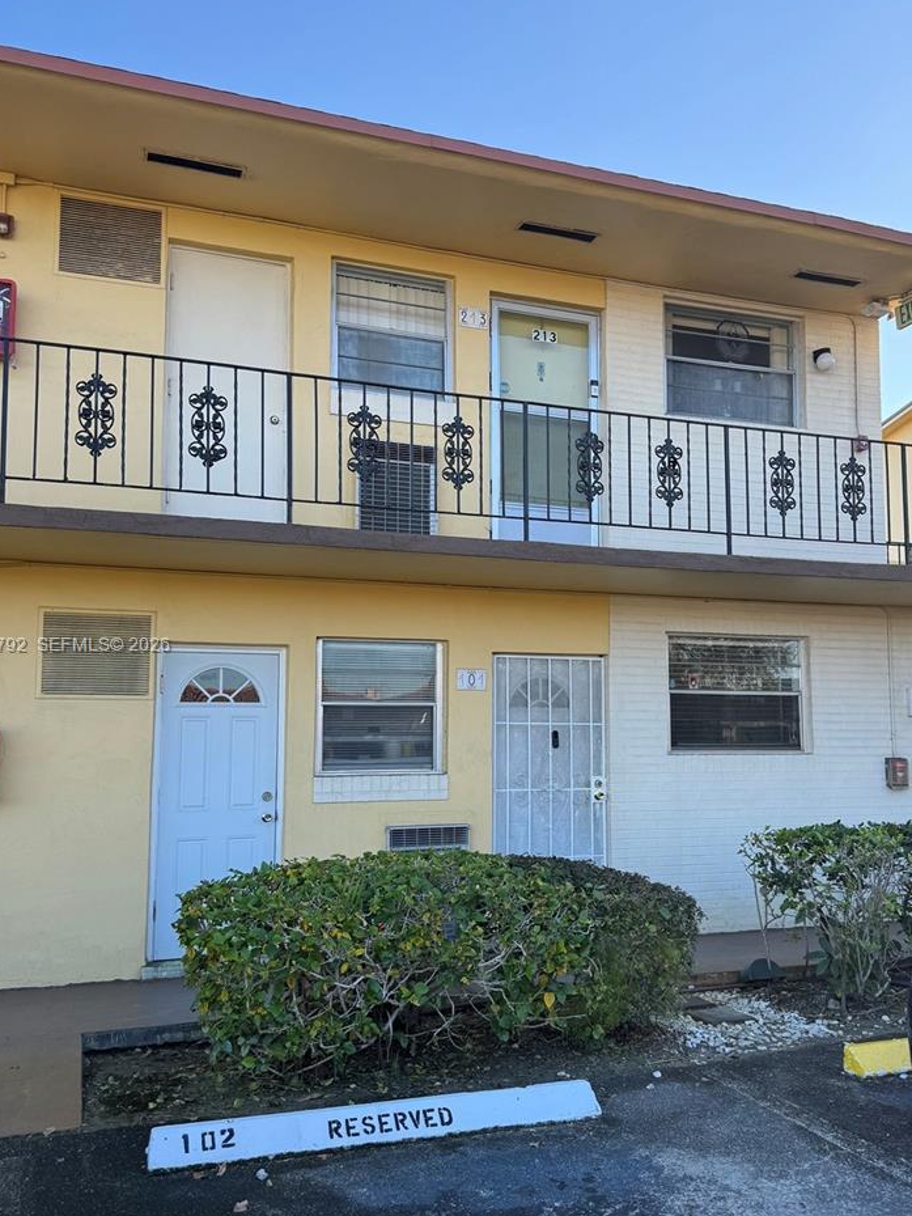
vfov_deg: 58.3
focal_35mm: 31
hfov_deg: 45.3
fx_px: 1089
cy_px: 647
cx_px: 517
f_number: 1.78
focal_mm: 6.76
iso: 80
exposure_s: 1/381
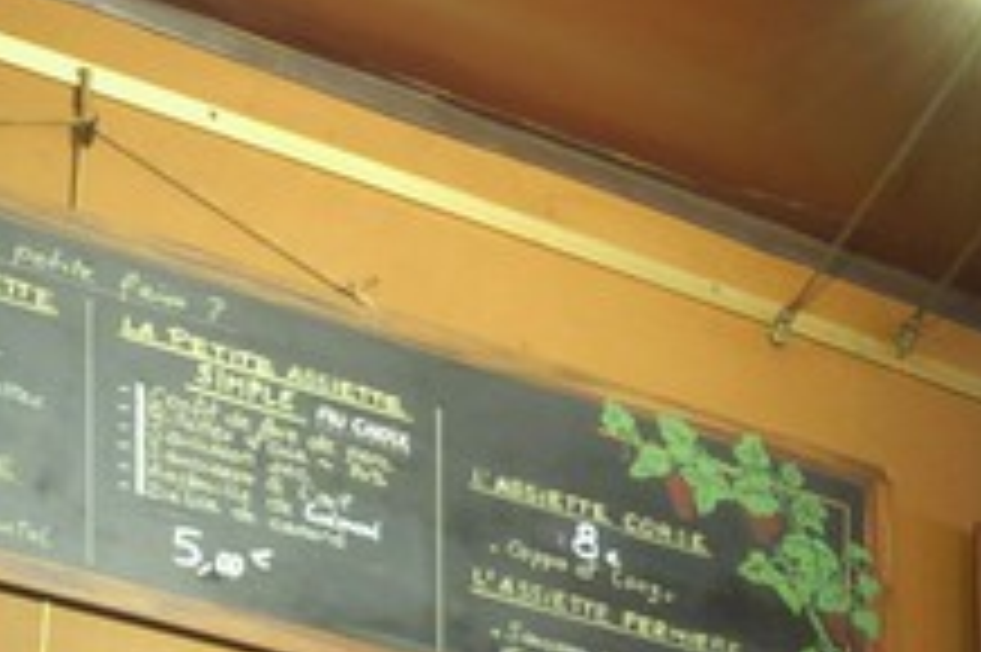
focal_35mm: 132
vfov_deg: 8.5
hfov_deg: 12.3
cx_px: 2362
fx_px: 3594
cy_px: 2046
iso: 100
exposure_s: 2
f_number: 8
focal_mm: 12
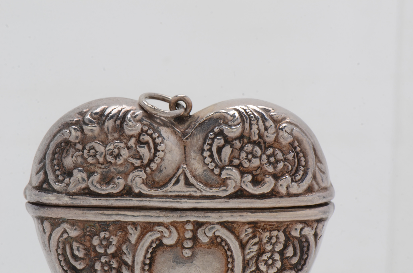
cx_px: 206
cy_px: 136
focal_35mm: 128
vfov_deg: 10.7
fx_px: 1460
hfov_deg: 16.1
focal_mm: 85
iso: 200
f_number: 18
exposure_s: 1/125
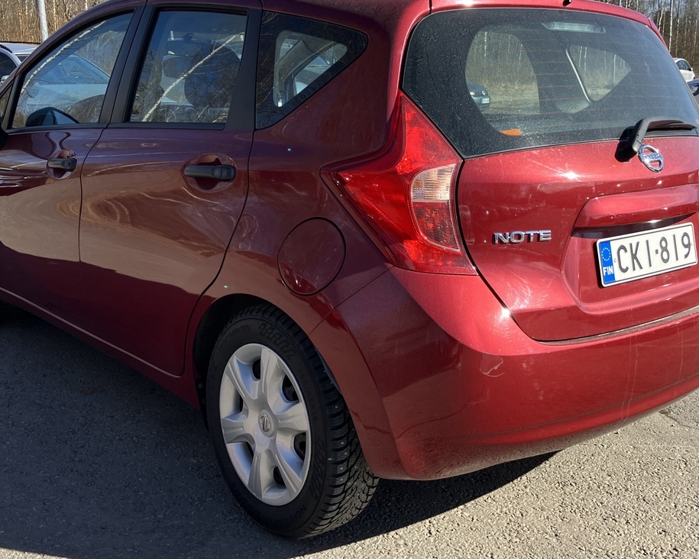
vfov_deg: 34.8
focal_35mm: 43
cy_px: 225
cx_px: 393
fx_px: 890
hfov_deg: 42.8
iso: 32
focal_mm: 3.99
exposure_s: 1/810
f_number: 1.8
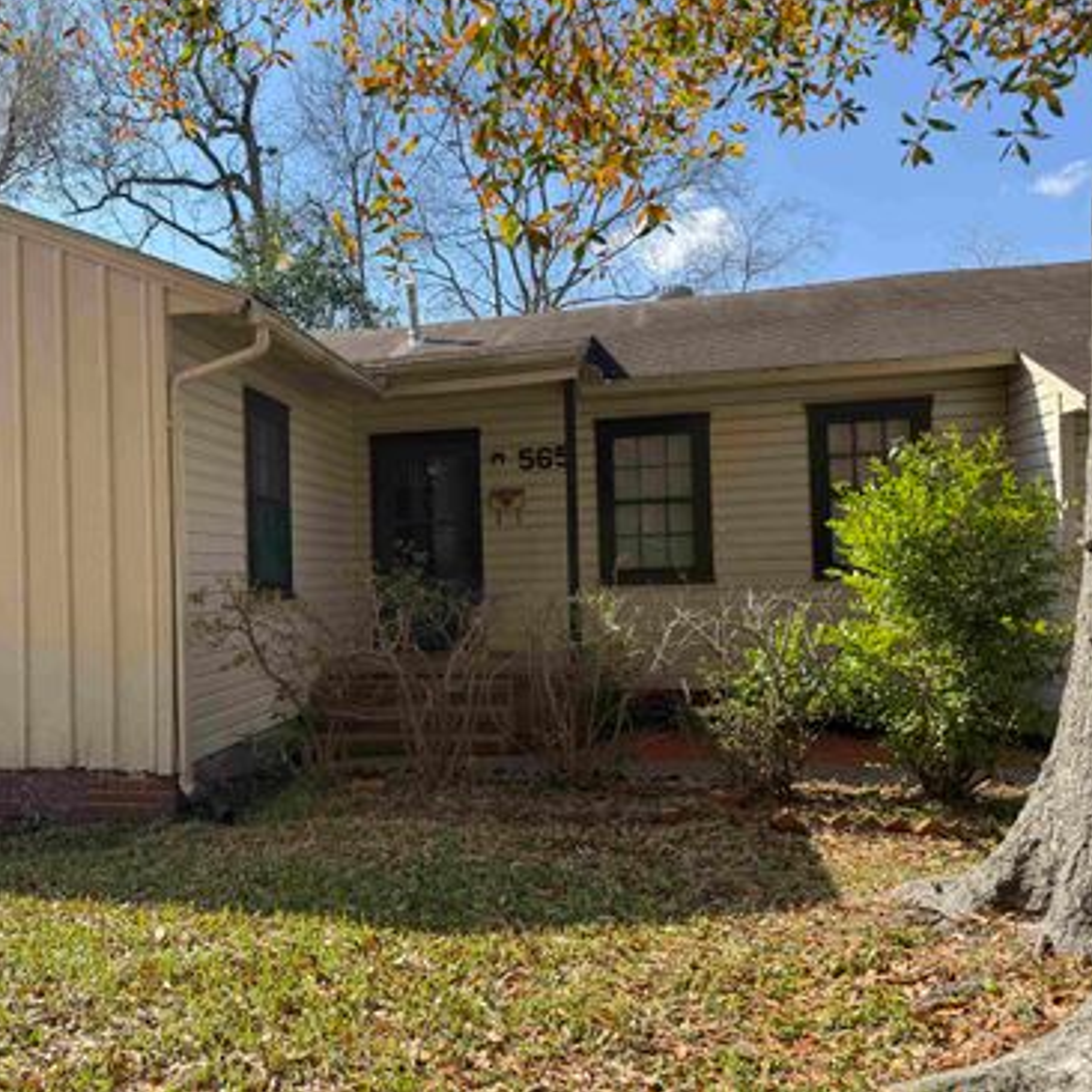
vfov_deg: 55.6
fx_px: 1035
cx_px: 358
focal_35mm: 29
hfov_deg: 54.4
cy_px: 542
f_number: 1.78
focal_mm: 6.76
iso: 80
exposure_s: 1/2169
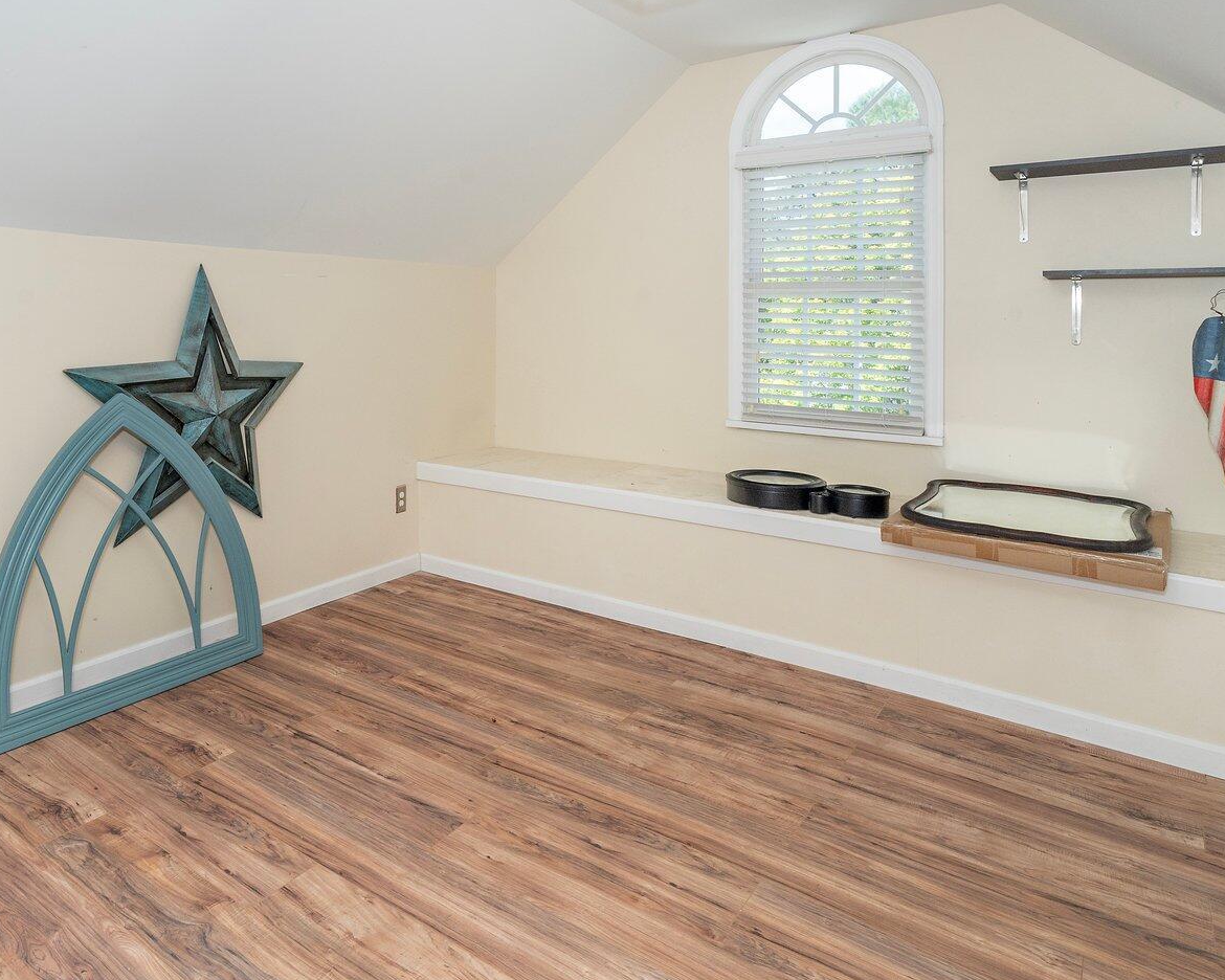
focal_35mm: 23
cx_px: 414
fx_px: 834
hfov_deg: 70.6
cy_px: 340
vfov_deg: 59.7
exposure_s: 1/50
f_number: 11
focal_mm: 14
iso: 640
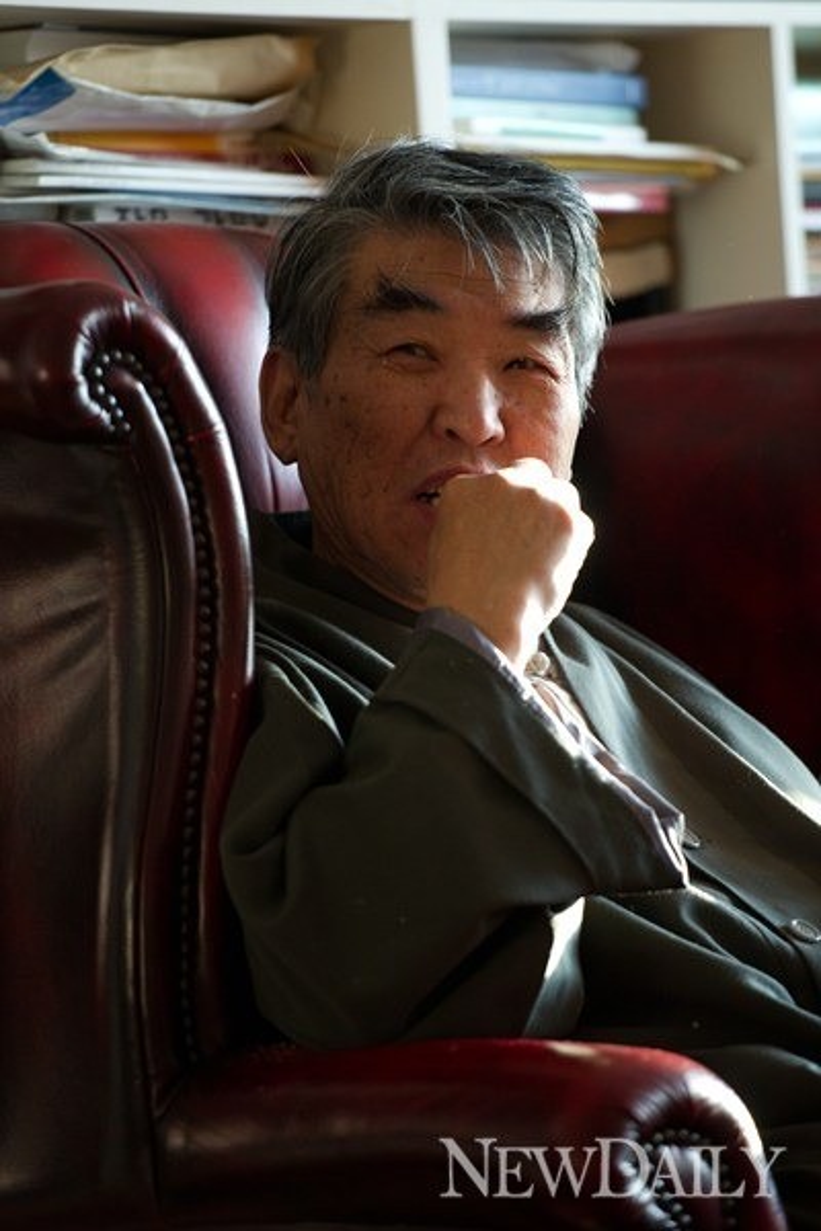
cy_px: 616
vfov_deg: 10.3
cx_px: 410
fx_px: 6841
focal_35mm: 200
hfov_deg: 6.9
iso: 1250
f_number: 2.8
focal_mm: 200
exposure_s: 1/160
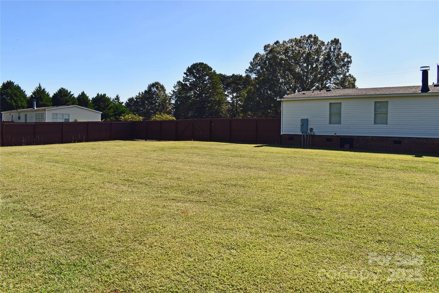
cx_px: 220
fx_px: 329
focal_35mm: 27
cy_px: 146
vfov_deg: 47.9
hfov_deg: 67.4
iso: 100
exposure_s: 1/200
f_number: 10
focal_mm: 18
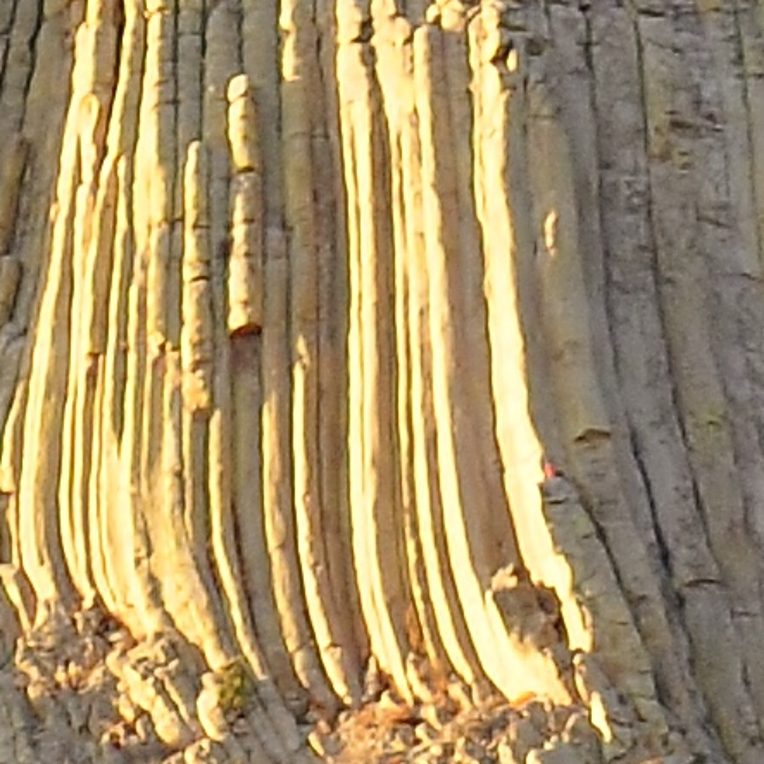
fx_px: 12310
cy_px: 1826
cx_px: 407
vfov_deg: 3.5
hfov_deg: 3.6
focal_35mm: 493
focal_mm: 40
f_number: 6.3
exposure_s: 1/160
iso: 400
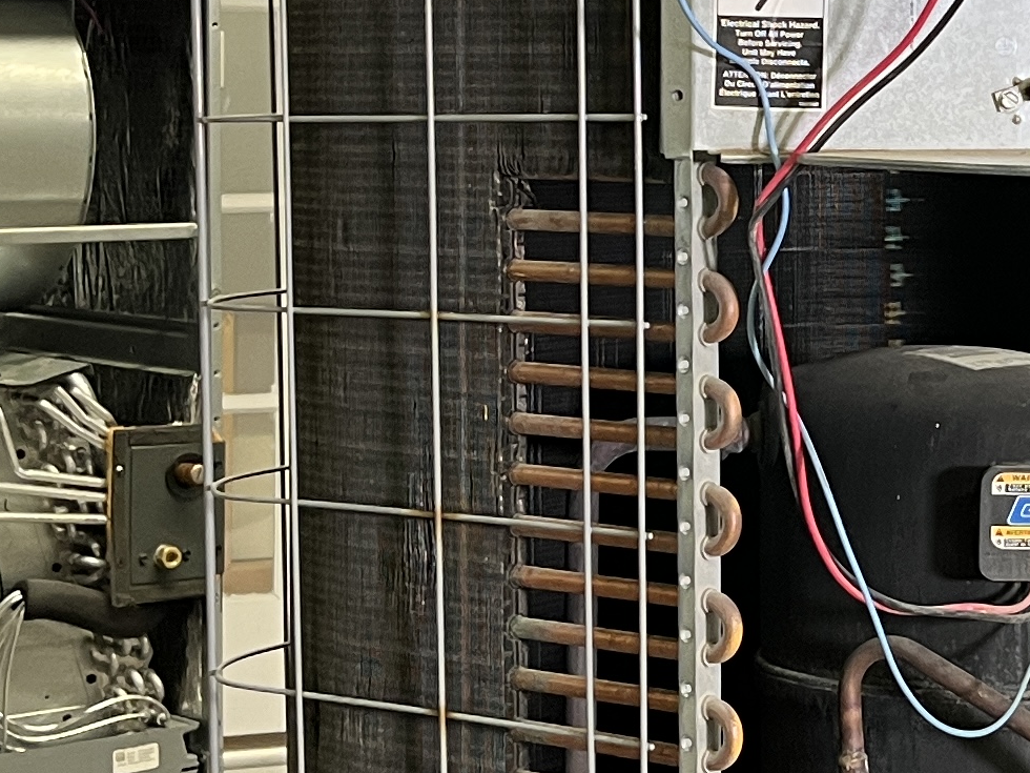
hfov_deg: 17.9
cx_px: 1028
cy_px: 110
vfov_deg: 13.7
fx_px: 3184
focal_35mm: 107
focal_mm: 5.1
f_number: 1.6
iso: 100
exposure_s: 1/60
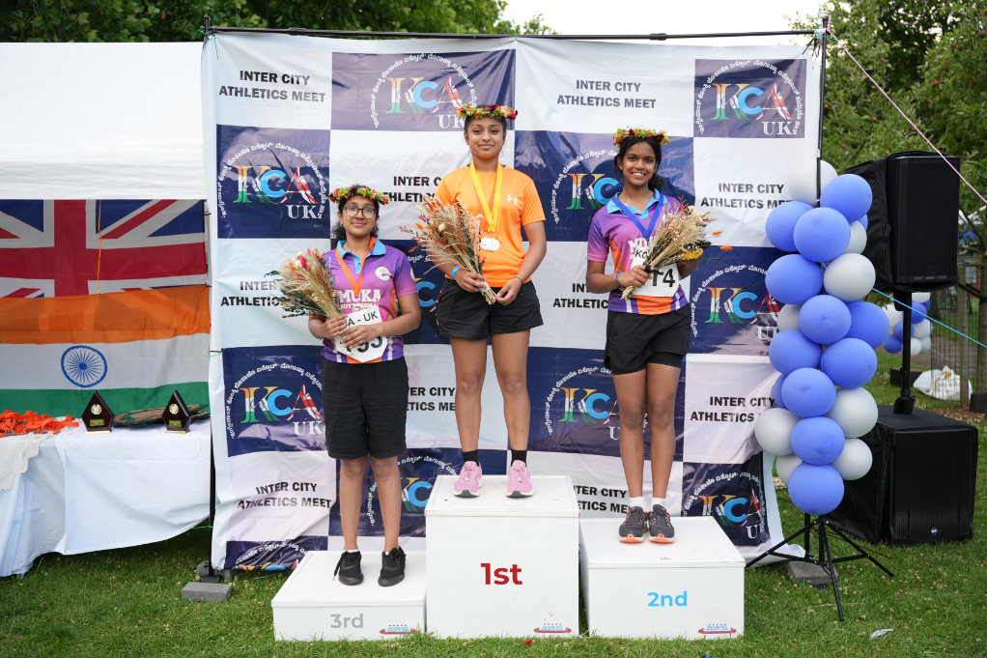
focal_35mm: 33
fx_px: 913
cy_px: 329
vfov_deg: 39.6
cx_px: 494
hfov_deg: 56.8
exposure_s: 1/800
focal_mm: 33.3
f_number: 2.8
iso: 250
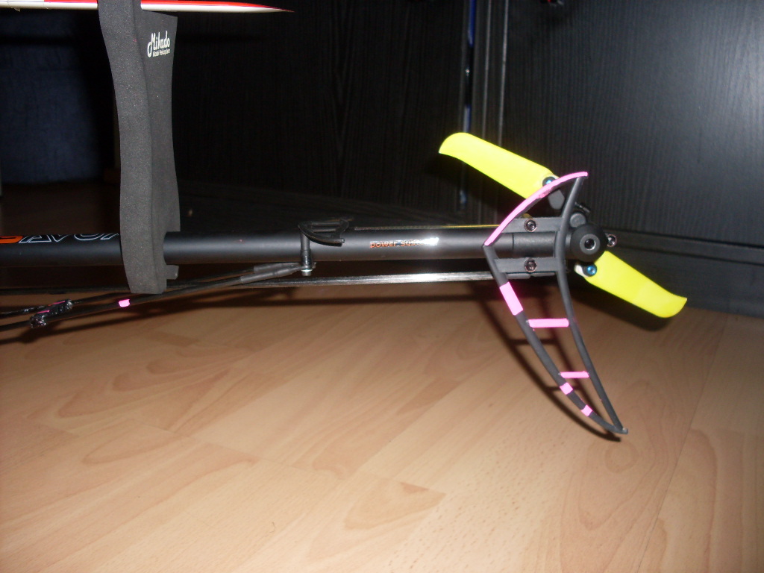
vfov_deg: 37.7
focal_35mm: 38
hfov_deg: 49.0
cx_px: 382
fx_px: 839
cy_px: 286
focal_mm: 6.3
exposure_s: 1/45
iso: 100
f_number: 2.8
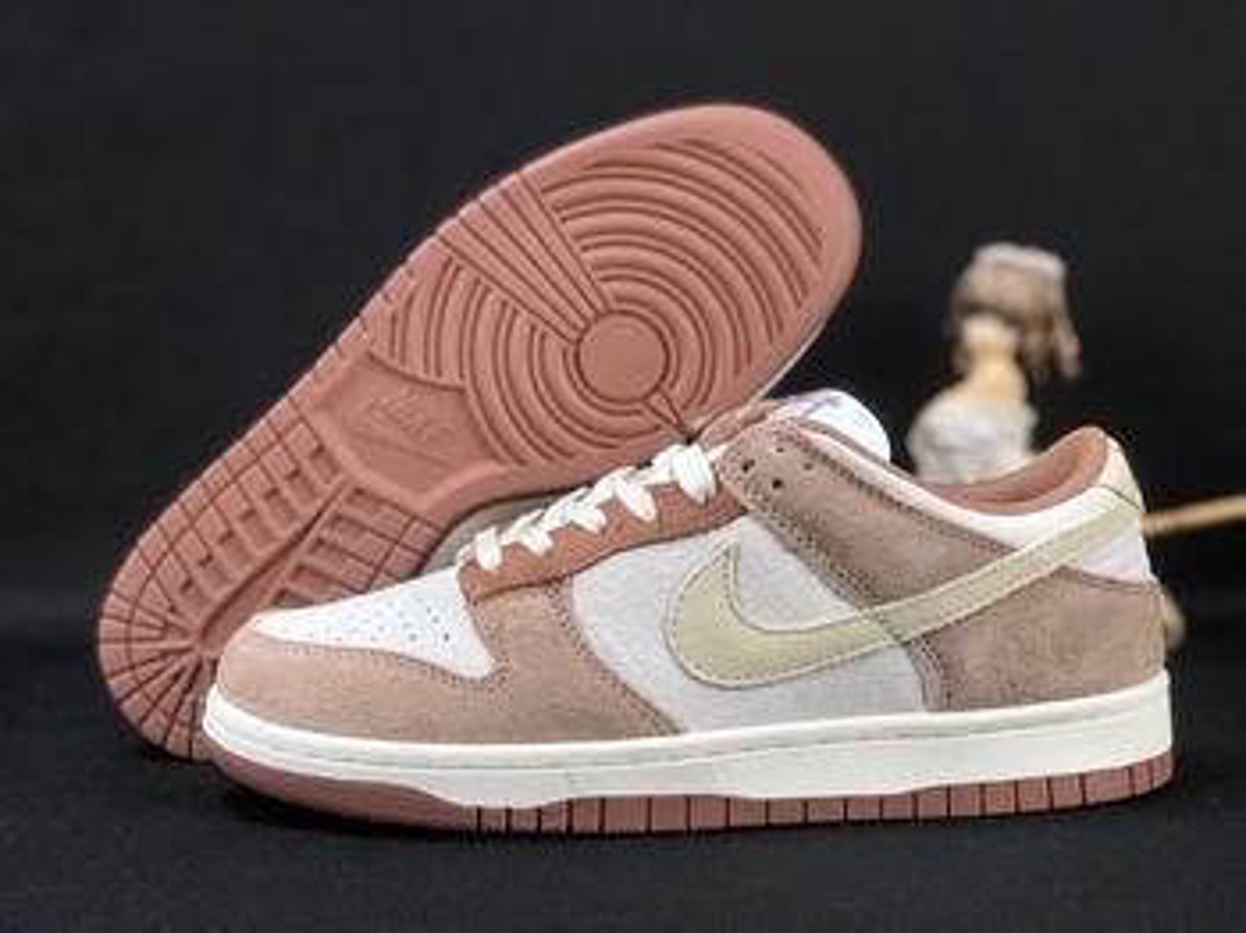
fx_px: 2050
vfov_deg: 25.6
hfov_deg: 33.8
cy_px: 466
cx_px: 623
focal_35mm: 57
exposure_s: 1/30
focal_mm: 6.6
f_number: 2.8
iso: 40
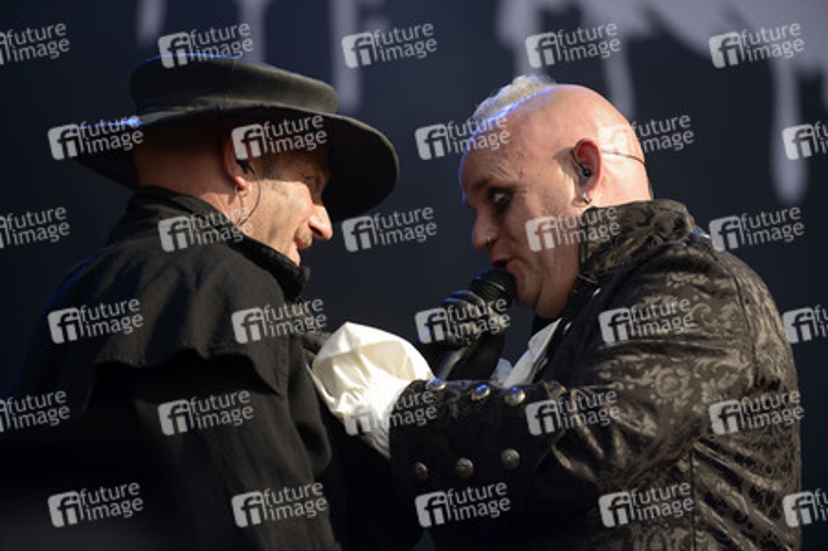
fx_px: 4597
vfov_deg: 6.9
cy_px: 276
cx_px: 414
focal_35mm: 200
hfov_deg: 10.3
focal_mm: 200
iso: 100
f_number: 4
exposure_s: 1/400
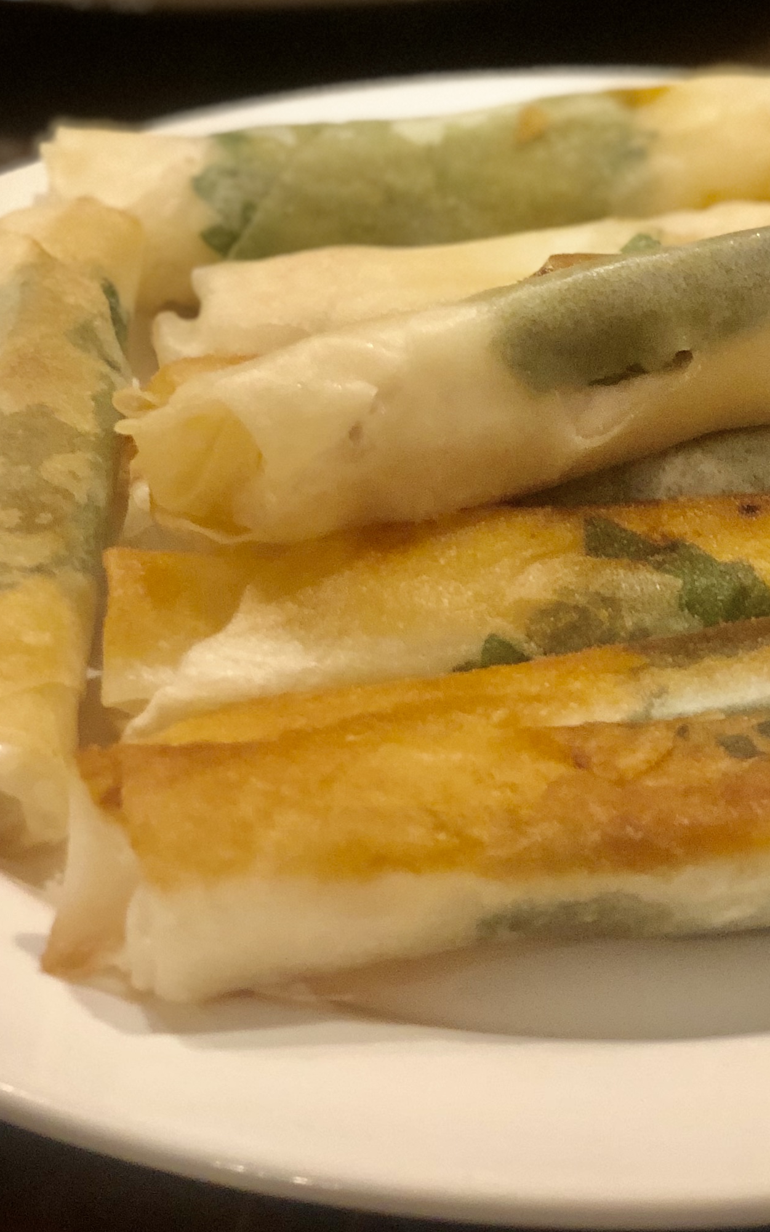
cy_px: 310
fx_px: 3727
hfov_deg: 11.8
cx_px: 569
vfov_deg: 18.7
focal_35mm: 111
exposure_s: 1/30
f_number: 2.4
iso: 125
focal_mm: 6
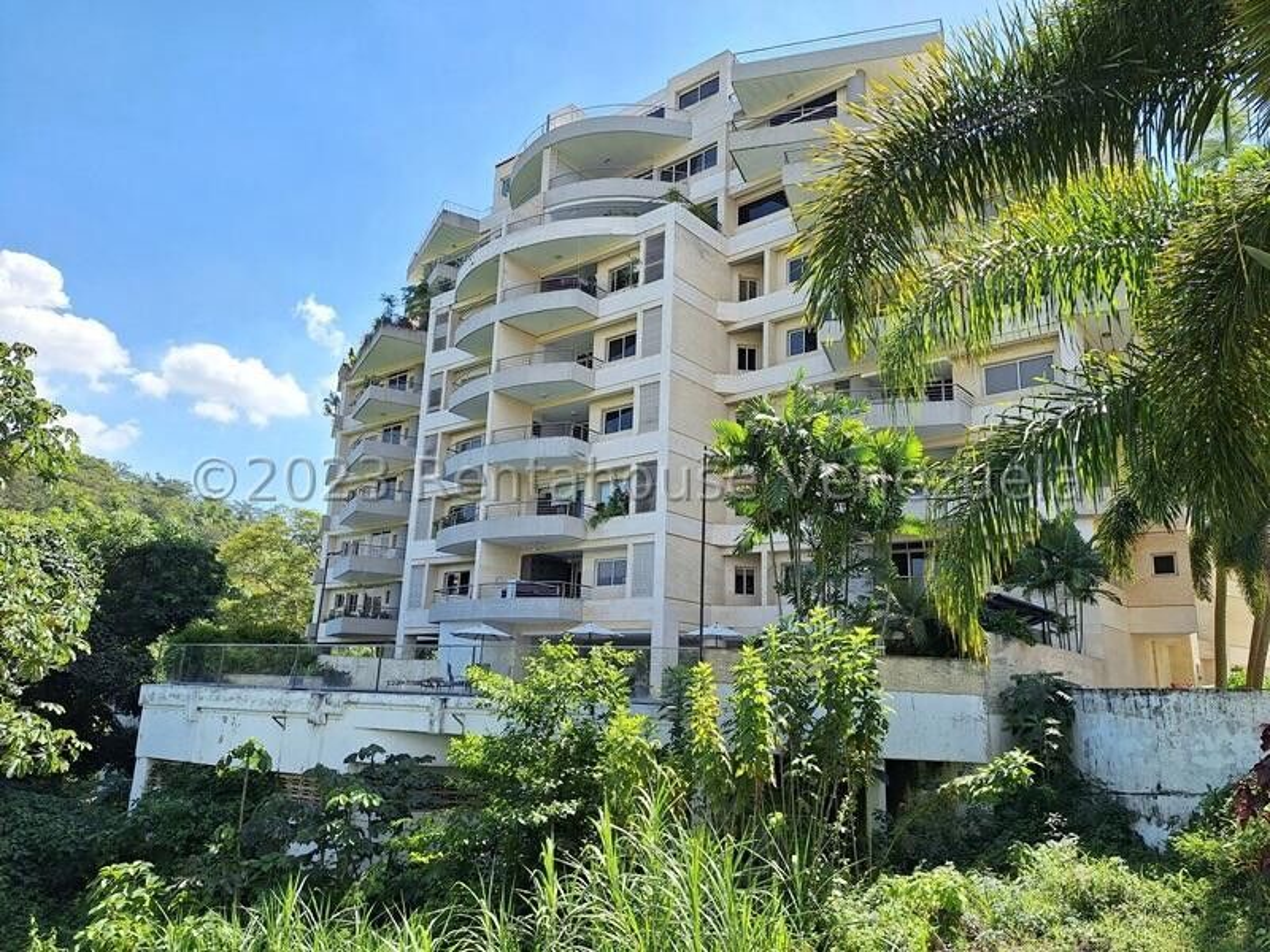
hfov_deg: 73.9
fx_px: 844
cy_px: 476
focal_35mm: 23
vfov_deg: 58.9
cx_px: 635
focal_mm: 5.54
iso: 40
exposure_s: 1/1815
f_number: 1.8
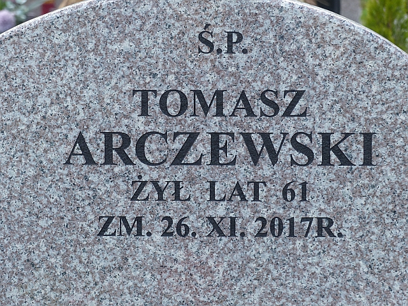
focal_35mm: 192
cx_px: 204
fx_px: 2263
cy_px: 153
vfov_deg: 7.7
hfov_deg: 10.3
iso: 100
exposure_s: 1/200
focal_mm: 34.5
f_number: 4
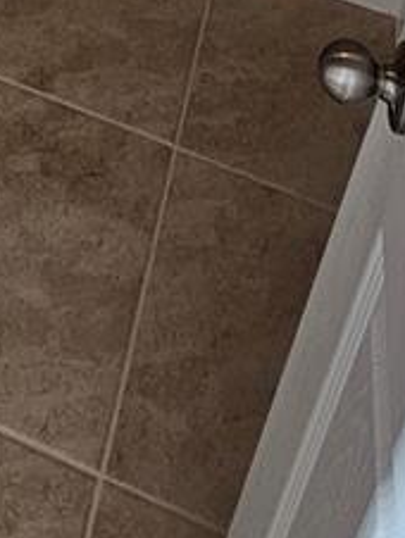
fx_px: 1074
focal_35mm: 69
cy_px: -543
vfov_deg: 18.4
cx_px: 29
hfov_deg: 20.8
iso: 100
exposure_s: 1/120
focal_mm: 2.2
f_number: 2.2
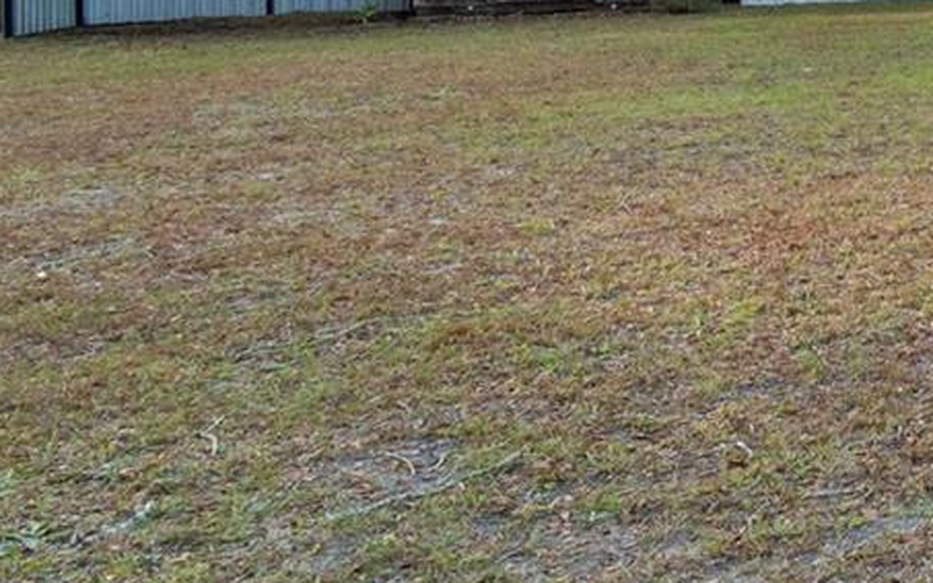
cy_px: -105
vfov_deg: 22.2
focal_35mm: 54
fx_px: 1373
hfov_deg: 24.4
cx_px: 1543
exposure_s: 1/10
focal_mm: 10
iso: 100
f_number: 9
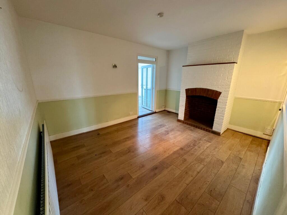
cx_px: 144
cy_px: 108
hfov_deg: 102.1
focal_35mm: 14
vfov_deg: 85.7
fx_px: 116
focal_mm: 2.22
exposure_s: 1/50
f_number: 2.2
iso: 640
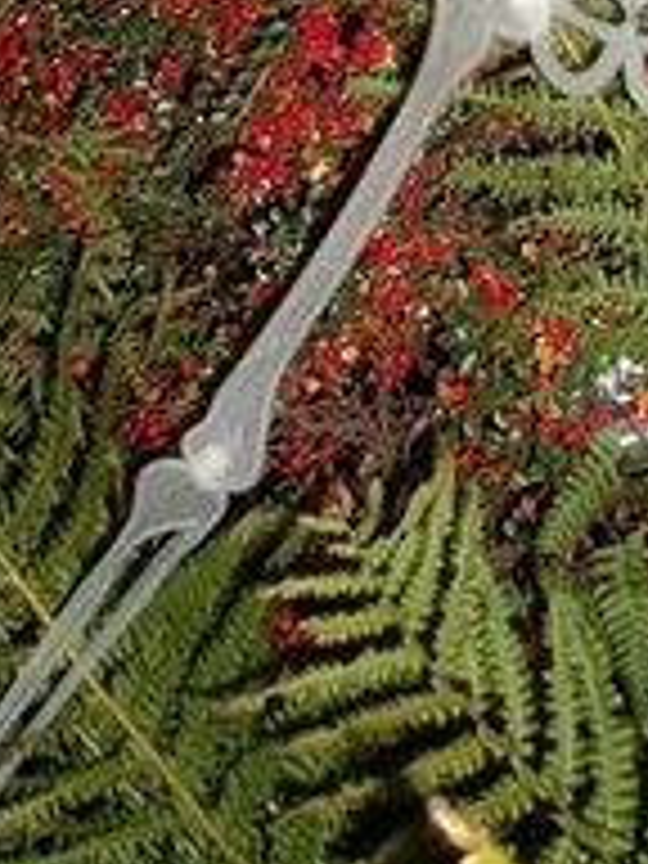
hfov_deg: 14.7
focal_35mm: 100
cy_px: -274
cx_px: 472
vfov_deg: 18.2
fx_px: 2496
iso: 80
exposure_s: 1/60
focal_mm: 5.7
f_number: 2.9
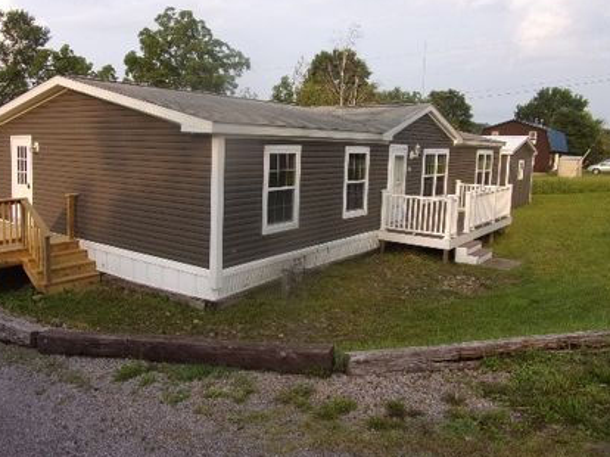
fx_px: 511
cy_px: 186
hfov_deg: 61.3
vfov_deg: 47.9
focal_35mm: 29
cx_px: 253
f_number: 3.3
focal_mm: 4.3
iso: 80
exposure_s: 1/340
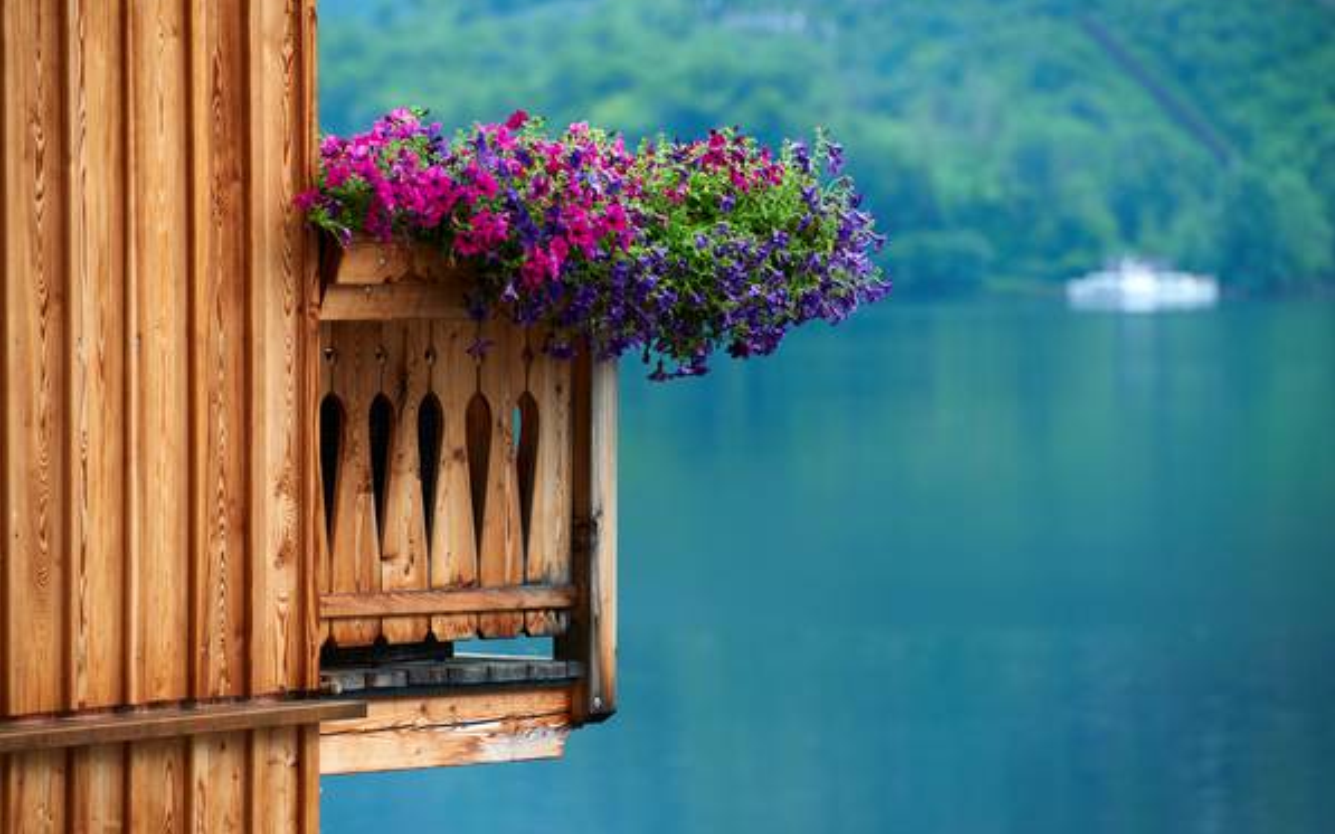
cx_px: 669
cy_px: 391
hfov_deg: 10.2
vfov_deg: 6.4
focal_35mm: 205
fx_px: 7458
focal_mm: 200
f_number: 5.6
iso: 320
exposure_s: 1/400
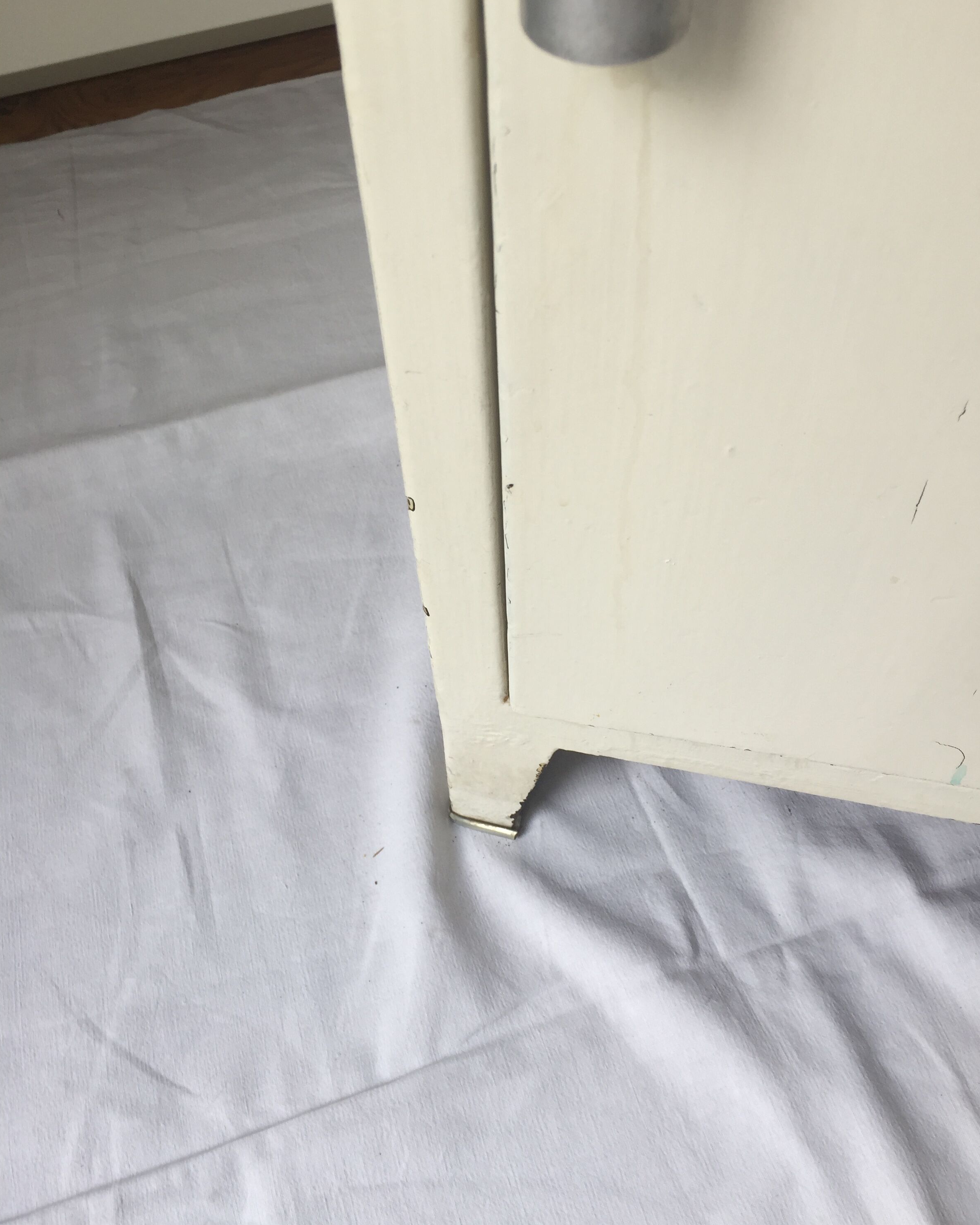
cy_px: 564
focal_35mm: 31
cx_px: 498
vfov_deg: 57.1
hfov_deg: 47.1
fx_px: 1124
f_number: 2.2
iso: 32
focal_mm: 4.15
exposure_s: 1/100
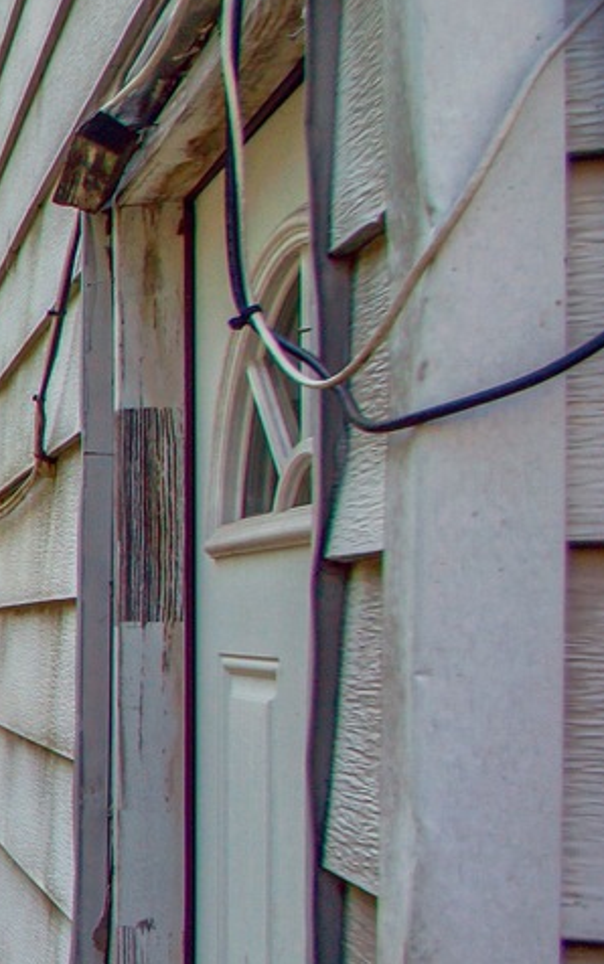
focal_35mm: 52
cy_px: 640
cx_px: -1032
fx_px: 1368
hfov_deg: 13.1
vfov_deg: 38.4
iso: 100
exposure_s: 1/125
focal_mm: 10
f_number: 5.6
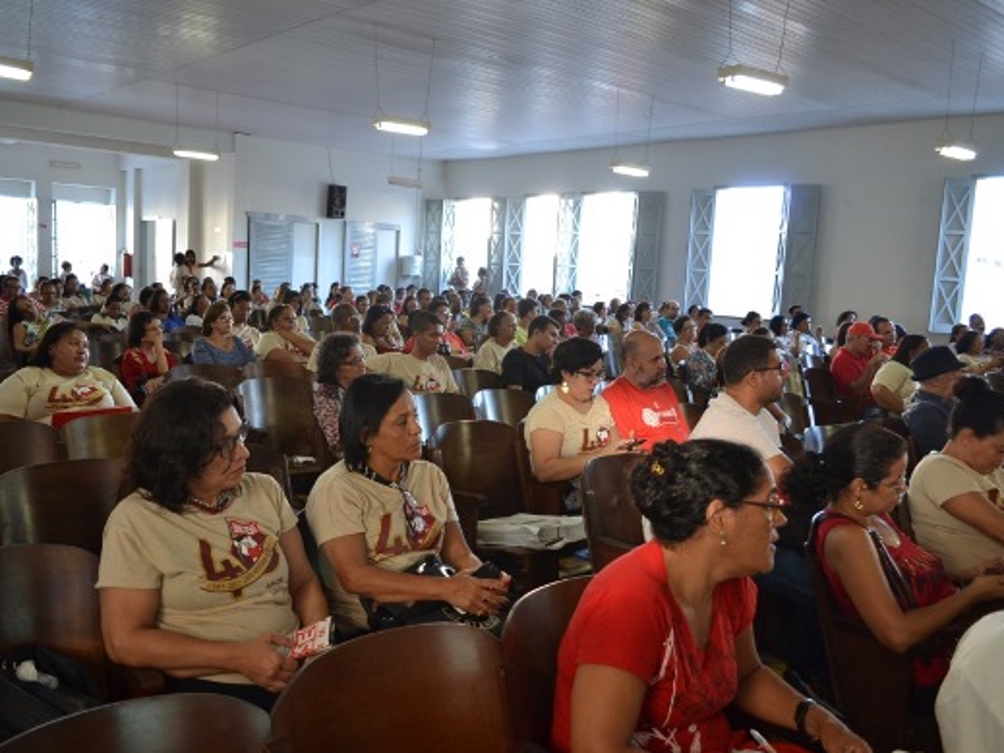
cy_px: 383
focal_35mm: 30
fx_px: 870
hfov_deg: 59.7
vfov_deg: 46.8
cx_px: 433
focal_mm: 18
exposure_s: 1/30
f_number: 3.5
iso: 400
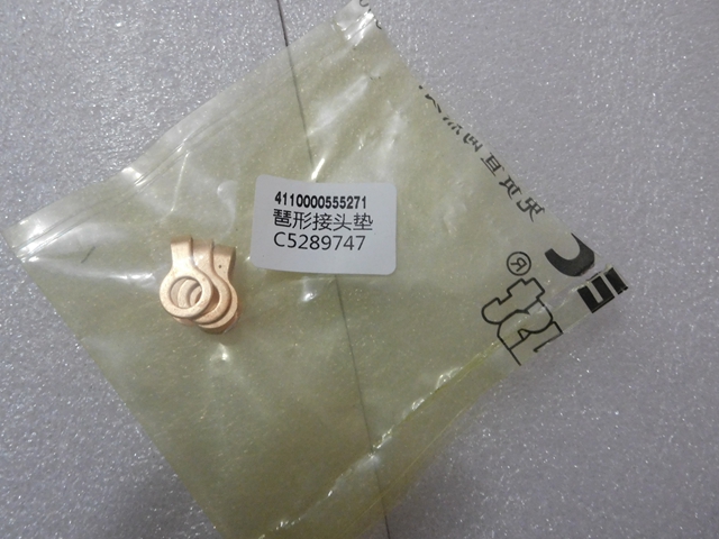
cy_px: 270
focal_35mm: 32
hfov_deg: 56.8
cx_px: 360
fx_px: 665
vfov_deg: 44.2
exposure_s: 1/6
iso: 800
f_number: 3.6
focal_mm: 5.7
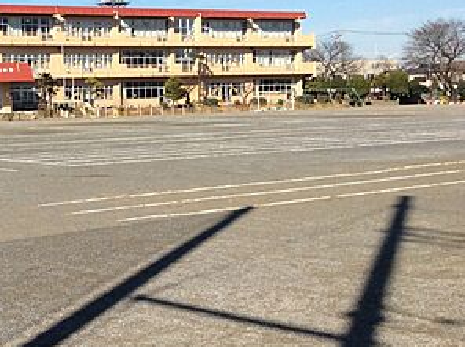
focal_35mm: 67
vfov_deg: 21.7
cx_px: -3
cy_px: 97
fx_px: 899
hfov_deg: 27.3
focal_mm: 3.3
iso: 32
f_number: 2.4
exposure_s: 1/1684
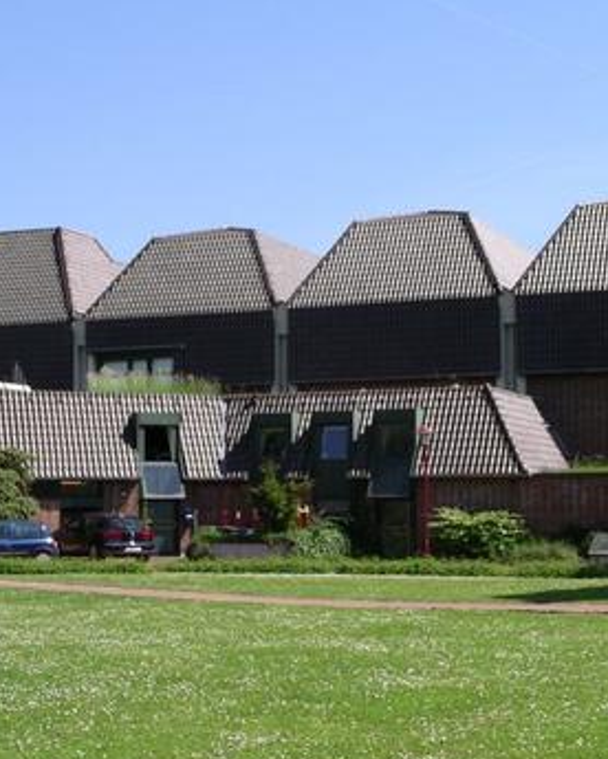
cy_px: 398
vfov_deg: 28.3
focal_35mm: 67
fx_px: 1507
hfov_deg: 22.8
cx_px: 333
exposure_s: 1/320
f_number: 5.6
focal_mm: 7.8
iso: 64
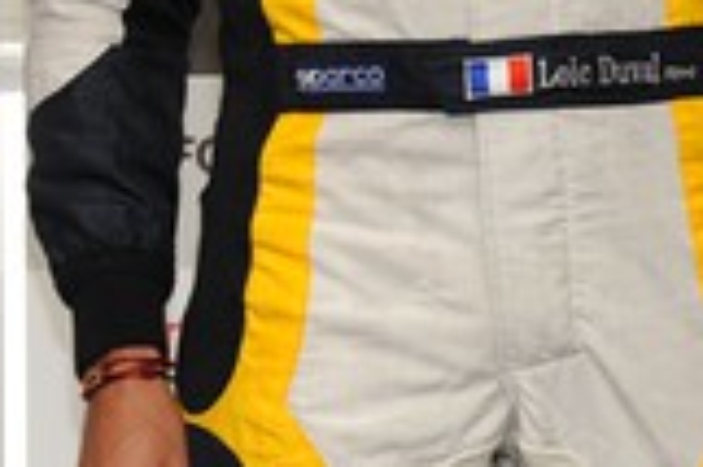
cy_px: -209
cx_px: -445
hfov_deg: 7.3
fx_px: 5423
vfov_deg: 4.9
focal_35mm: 278
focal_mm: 62
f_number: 6.7
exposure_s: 1/60
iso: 800
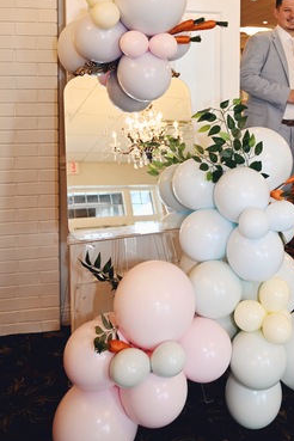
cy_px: 104
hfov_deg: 33.5
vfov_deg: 47.5
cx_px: 219
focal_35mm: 39
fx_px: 478
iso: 800
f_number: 4
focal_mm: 24
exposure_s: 1/60
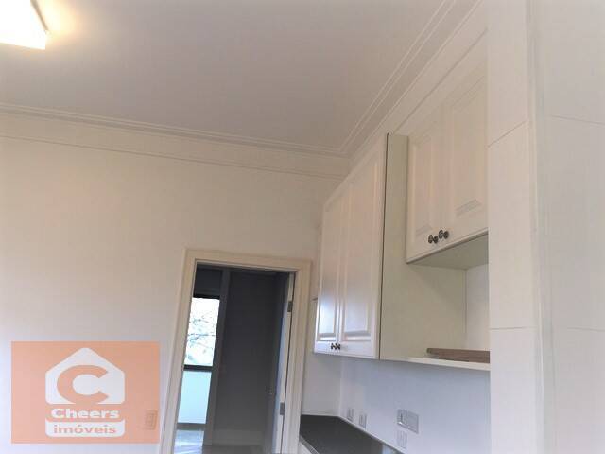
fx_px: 507
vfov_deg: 48.2
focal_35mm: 29
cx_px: 302
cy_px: 227
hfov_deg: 61.7
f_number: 2.2
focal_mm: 4.15
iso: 32
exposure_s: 1/32
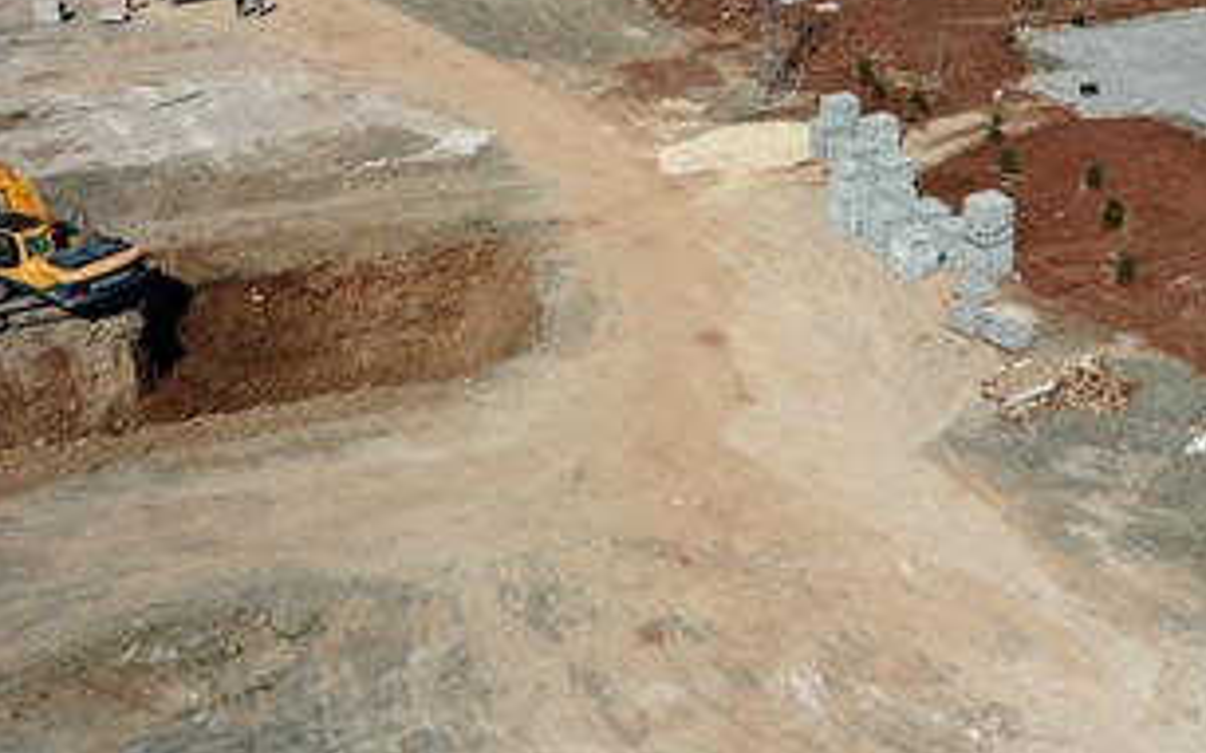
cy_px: 63
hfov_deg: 35.2
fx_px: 1840
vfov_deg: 22.5
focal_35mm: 56
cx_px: 954
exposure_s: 1/1250
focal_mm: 10.26
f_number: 7.1
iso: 200
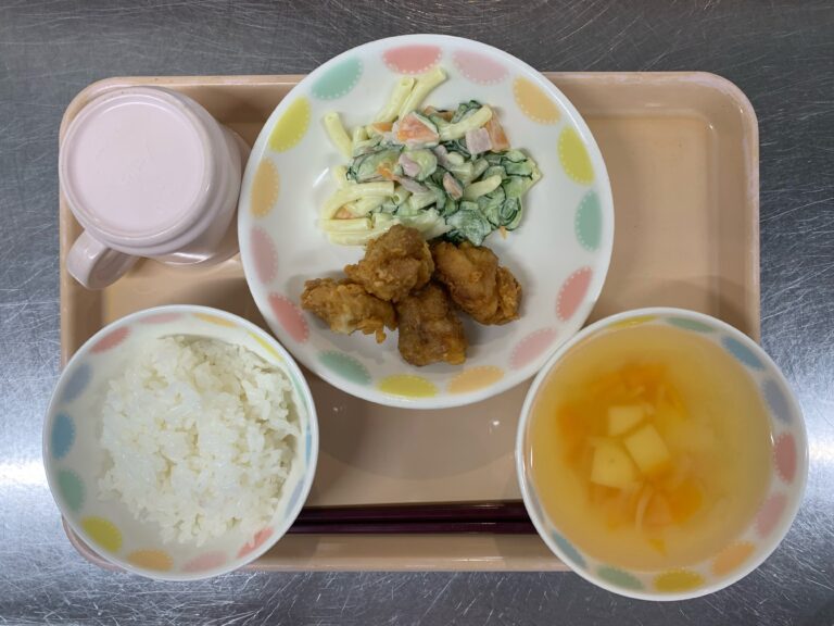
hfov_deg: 67.3
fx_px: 626
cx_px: 417
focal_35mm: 26
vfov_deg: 53.1
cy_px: 313
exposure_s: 1/60
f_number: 1.8
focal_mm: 4.25
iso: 64
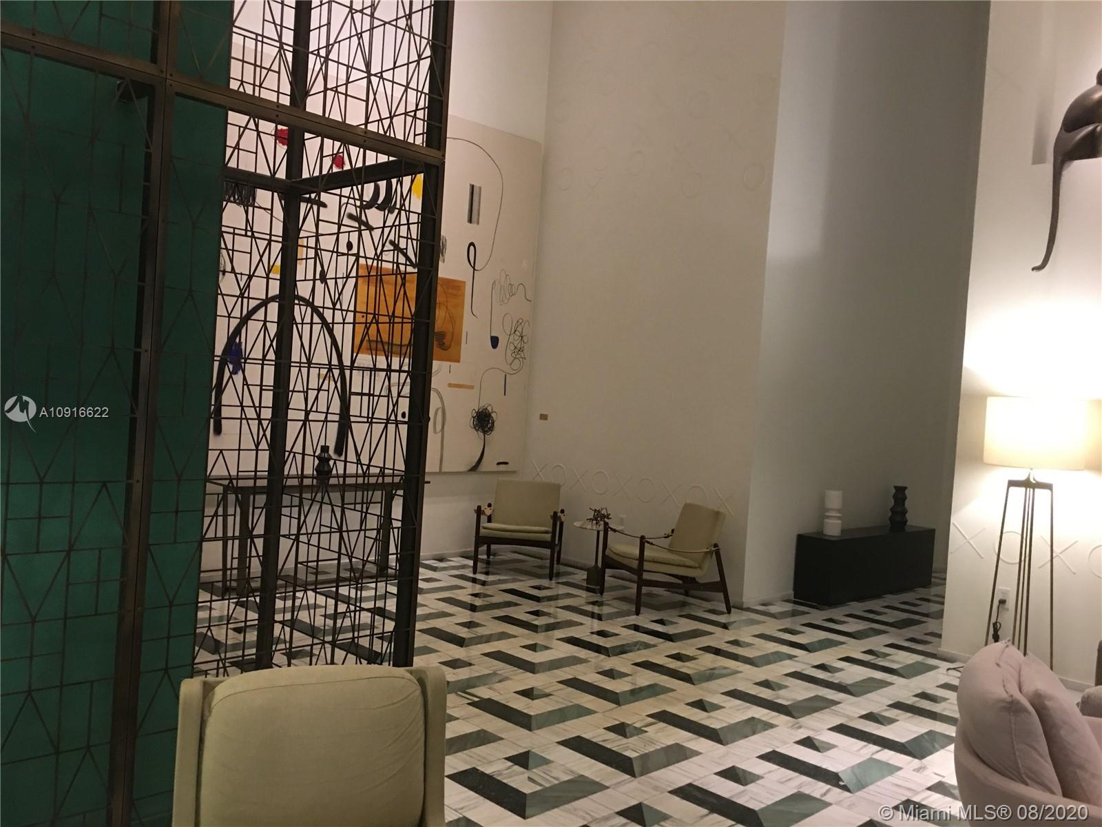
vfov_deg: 48.2
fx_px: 923
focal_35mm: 29
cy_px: 414
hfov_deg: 61.7
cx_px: 551
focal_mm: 4.15
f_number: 2.2
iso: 100
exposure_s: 1/15
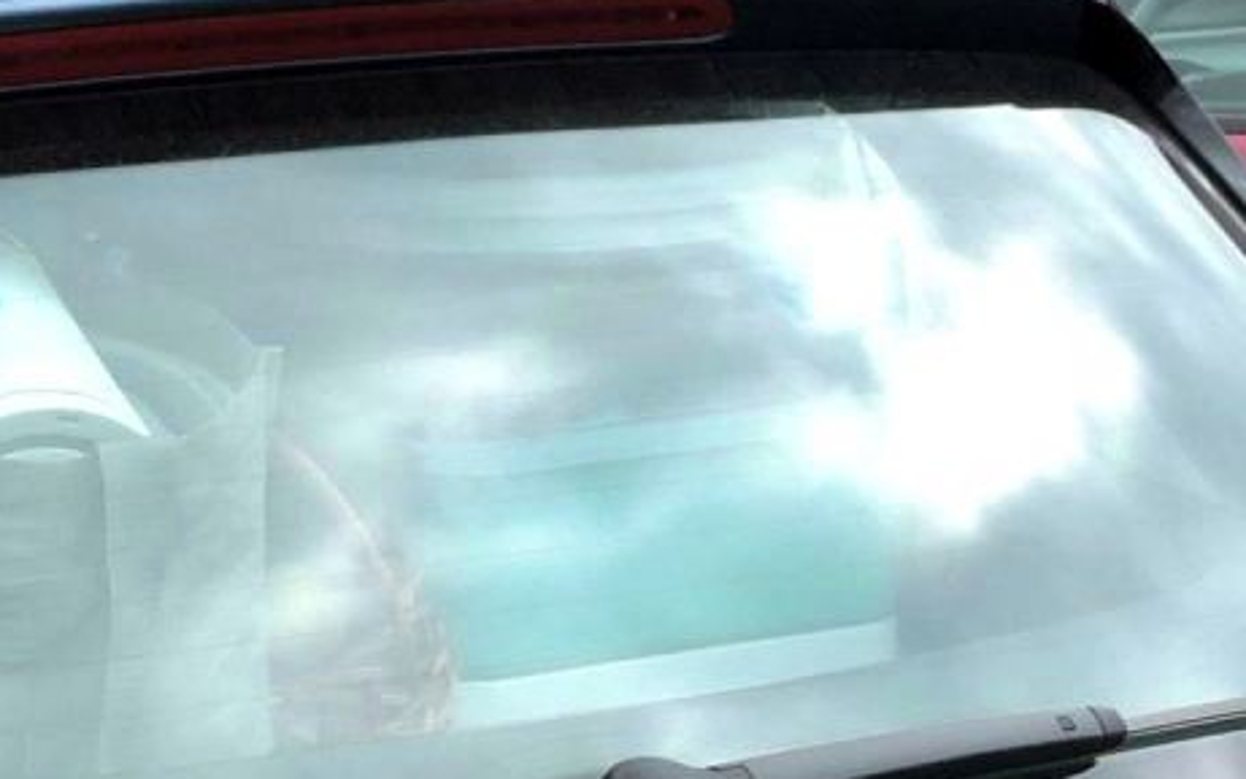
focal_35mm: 138
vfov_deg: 9.4
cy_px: 801
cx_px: -116
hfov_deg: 14.8
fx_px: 4686
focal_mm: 5.4
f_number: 3.5
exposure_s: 1/400
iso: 100
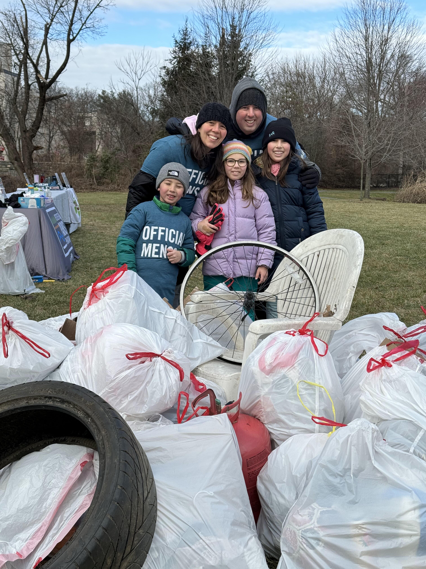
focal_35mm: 48
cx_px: 213
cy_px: 284
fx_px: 788
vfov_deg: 39.7
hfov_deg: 30.3
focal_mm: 6.86
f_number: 1.78
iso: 64
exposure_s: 1/1923
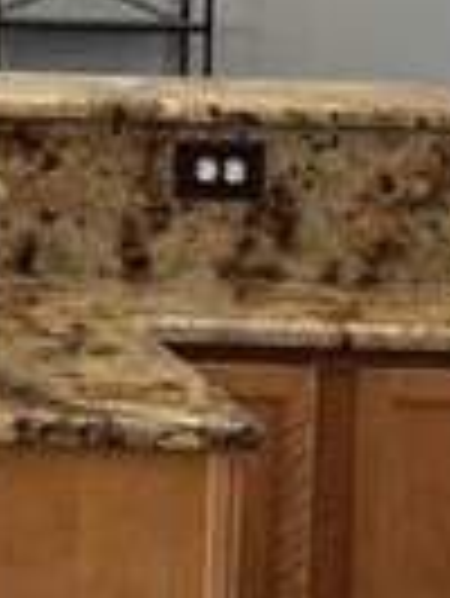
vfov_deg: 12.9
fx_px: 2596
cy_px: -81
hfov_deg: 8.9
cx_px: -634
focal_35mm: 150
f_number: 1.6
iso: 100
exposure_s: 1/120
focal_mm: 5.96
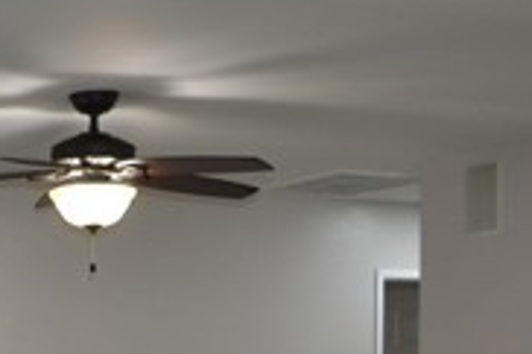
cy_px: 487
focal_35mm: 95
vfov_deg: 13.7
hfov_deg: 20.3
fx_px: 1403
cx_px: -88
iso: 500
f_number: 3.5
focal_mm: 18
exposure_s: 1/60
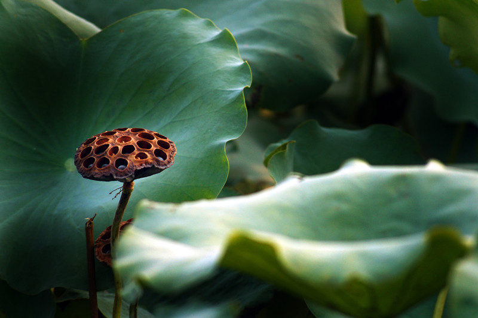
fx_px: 3978
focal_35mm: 300
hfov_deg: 6.9
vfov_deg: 4.6
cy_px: 159
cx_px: 239
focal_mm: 200
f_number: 5.6
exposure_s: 1/320
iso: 800
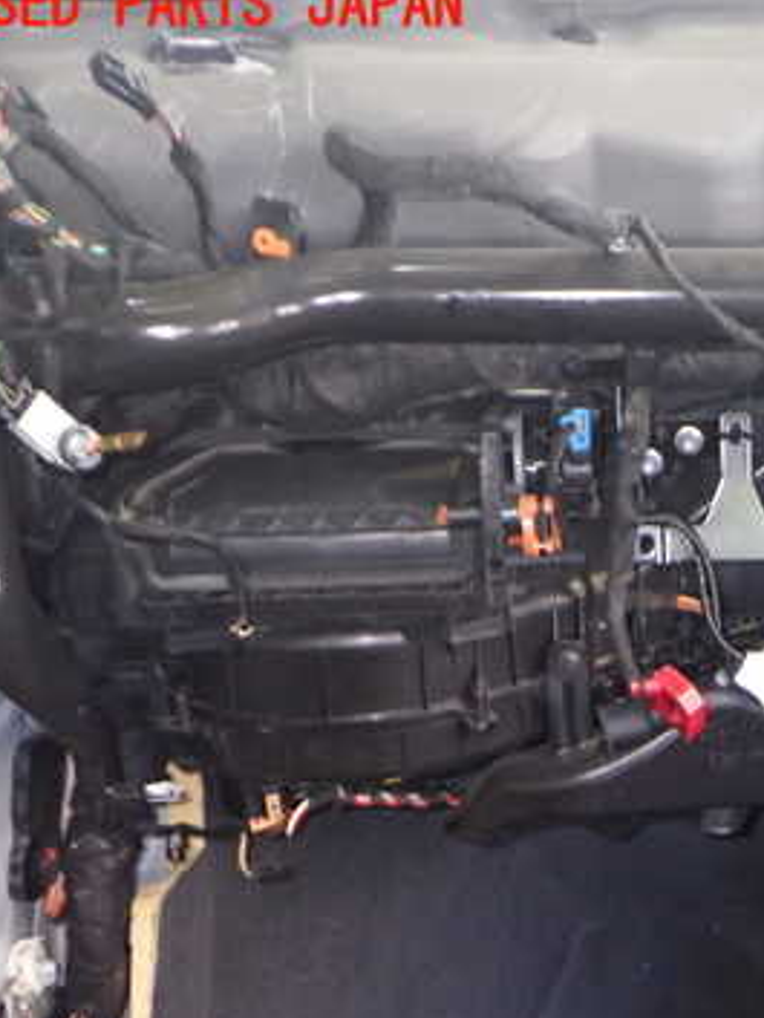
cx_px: 804
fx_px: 1500
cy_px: 620
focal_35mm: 51
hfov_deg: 26.7
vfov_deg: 37.3
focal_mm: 5.4
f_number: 2.3
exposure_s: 1/30
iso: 500
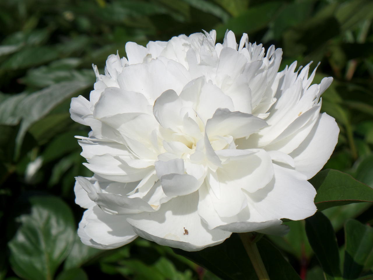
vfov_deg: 10.5
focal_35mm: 141
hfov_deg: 14.0
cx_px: 186
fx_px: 1519
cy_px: 140
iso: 100
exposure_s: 1/1000
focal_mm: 25.2
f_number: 4.8
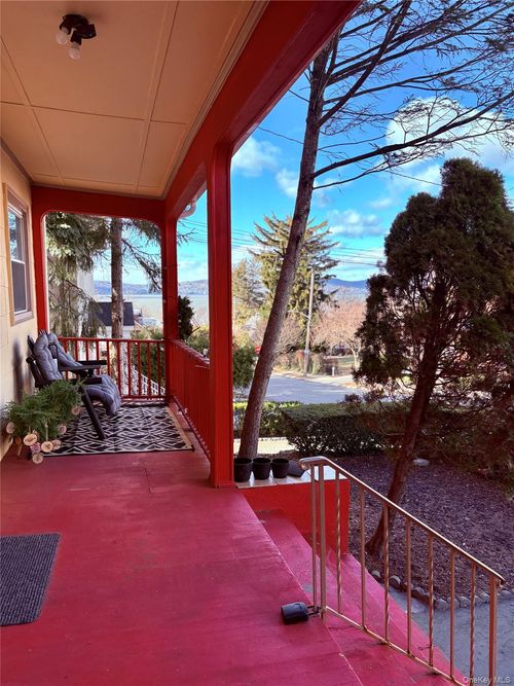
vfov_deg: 67.3
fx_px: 515
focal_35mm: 26
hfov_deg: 53.0
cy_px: 343
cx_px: 257
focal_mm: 5.96
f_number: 1.6
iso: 64
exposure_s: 1/739
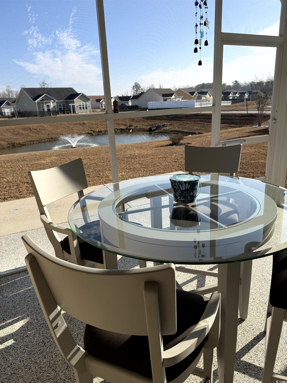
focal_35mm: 24
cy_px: 192
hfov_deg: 56.8
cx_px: 144
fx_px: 265
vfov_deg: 71.6
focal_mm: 6.76
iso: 80
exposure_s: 1/2801
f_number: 1.78
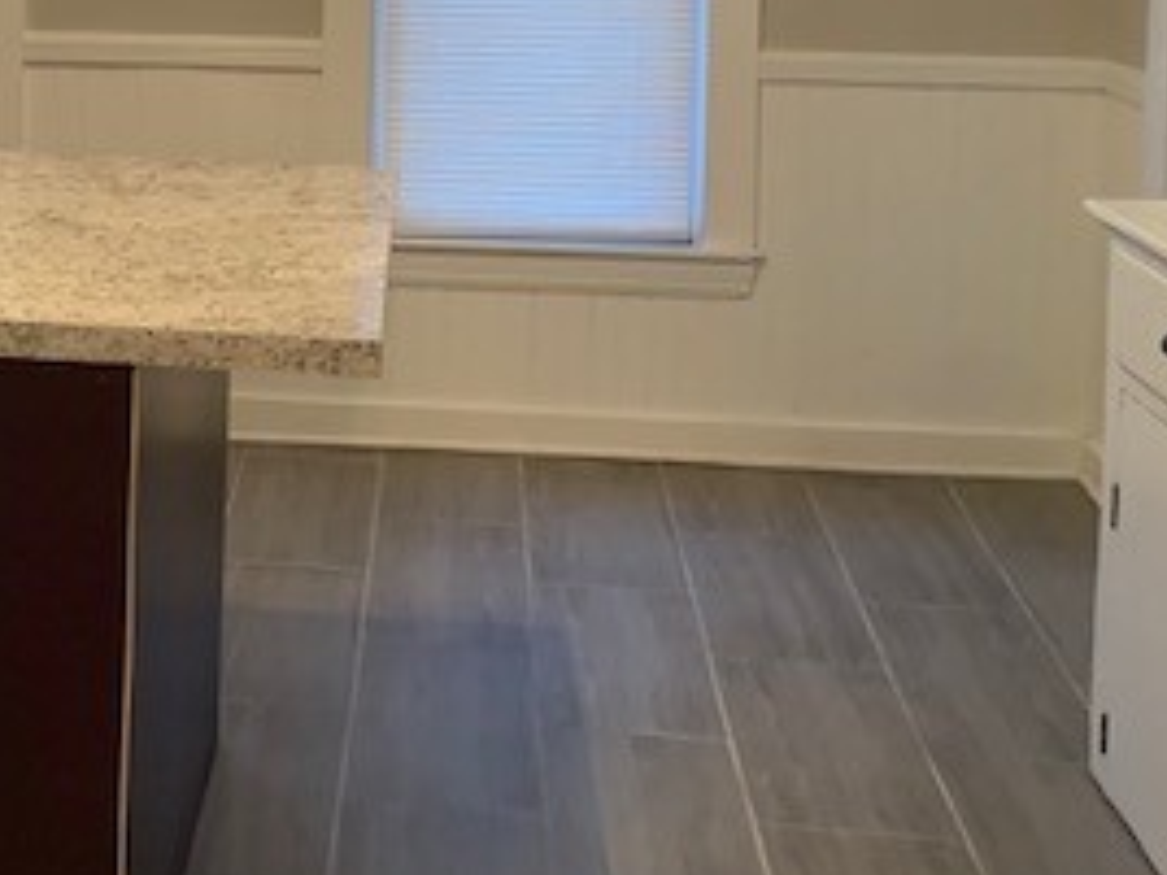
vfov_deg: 22.6
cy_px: -39
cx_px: 200
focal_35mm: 62
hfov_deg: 30.3
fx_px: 2090
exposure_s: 1/30
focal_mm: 4.25
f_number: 1.8
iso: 320
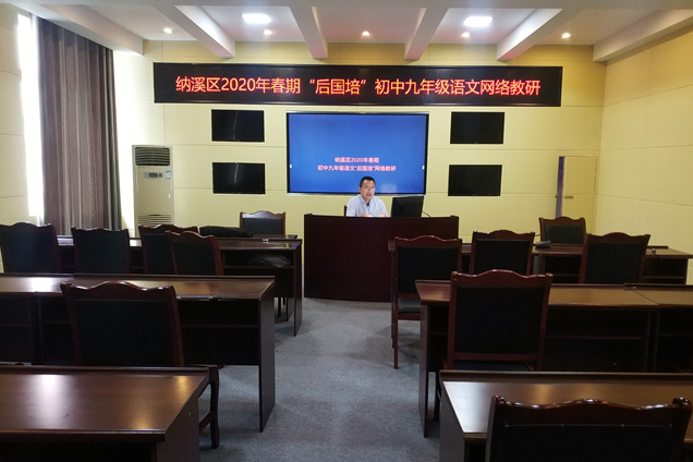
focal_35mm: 34
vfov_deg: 38.9
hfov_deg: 55.8
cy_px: 230
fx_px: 654
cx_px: 351
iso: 473
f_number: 2
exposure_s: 1/17
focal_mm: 4.5
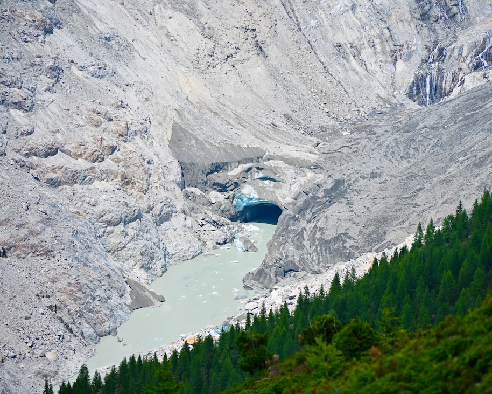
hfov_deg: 8.6
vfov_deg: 6.8
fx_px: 3291
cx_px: 278
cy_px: 197
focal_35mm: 226
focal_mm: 200
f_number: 6.3
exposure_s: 1/500
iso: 110
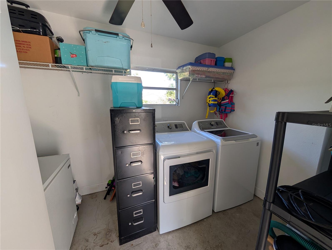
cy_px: 125
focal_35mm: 12
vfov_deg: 94.6
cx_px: 166
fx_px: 115
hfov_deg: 110.5
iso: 48
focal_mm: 2.02
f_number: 1.7
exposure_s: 1/190
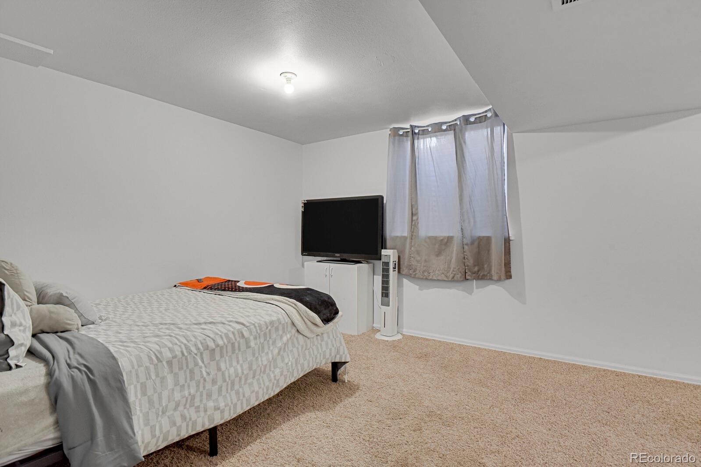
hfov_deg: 93.3
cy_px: 234
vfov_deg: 70.4
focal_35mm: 17
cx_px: 350
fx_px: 331
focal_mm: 17
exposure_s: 1/6
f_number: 8
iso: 12800
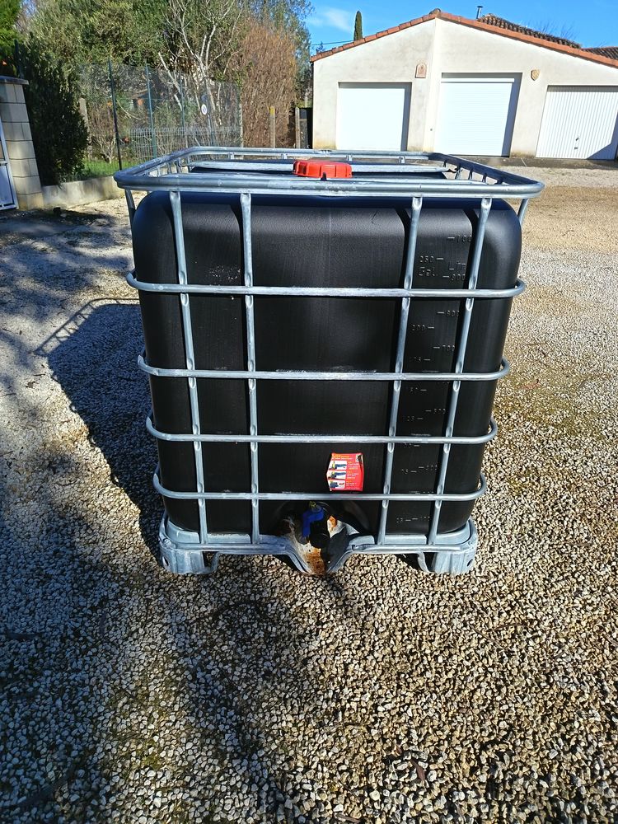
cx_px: 309
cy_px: 412
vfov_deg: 71.6
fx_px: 571
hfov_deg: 56.8
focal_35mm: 24
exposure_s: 1/831
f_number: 1.75
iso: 100
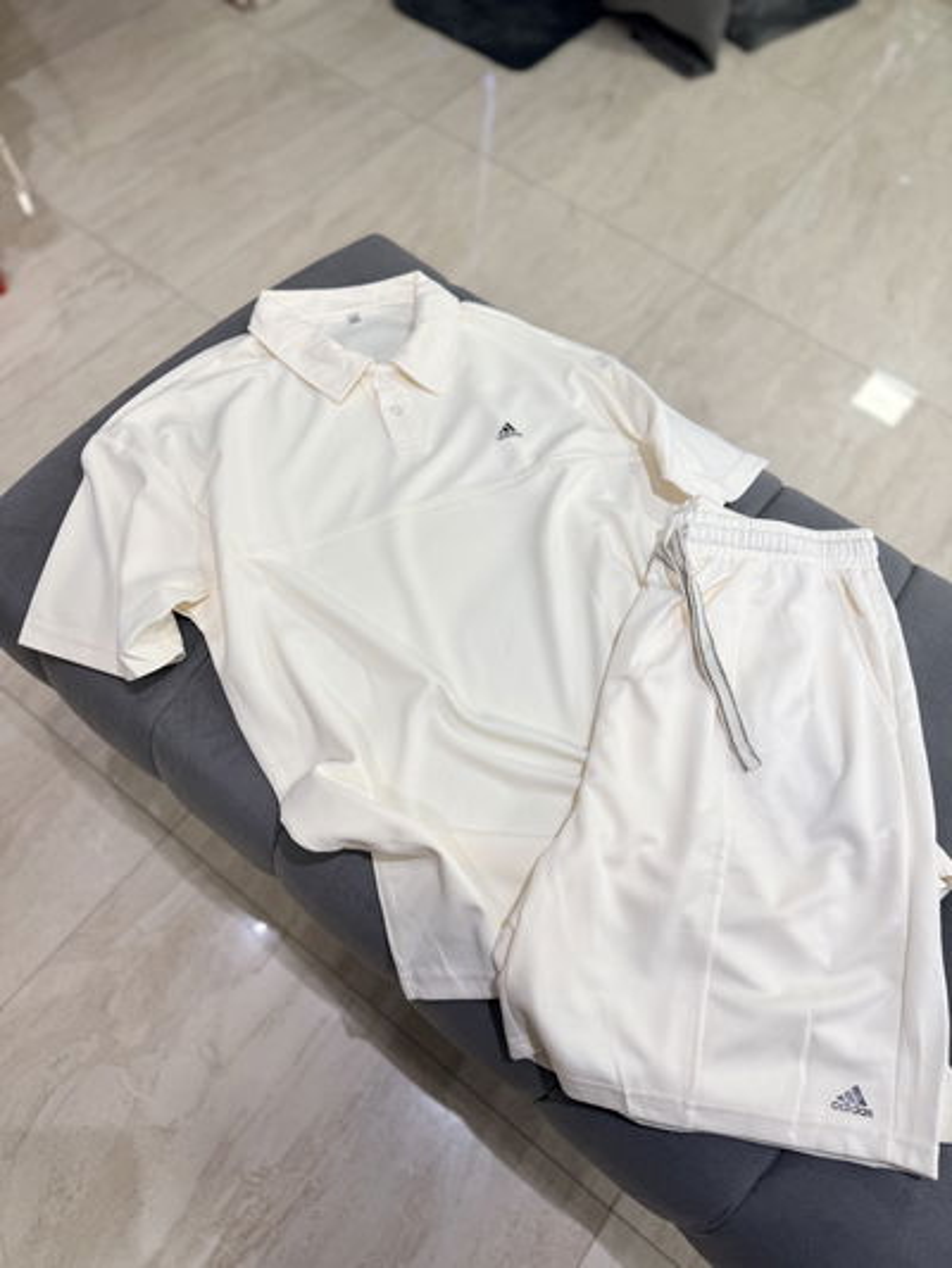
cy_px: 634
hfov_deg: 56.8
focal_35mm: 24
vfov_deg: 71.6
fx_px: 880
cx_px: 476
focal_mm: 6.76
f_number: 1.78
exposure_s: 1/100
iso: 125
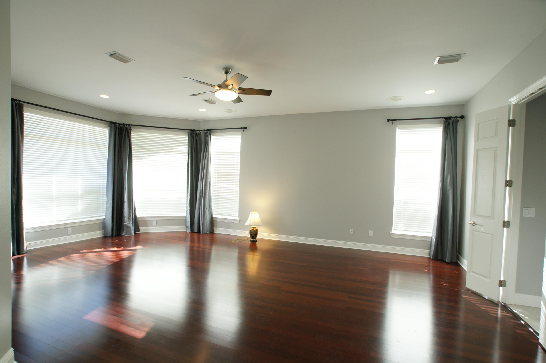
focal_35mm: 16
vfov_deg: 71.9
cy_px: 182
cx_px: 273
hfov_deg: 95.0
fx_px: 250
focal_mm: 11
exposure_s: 1/30
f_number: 4.5
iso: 250
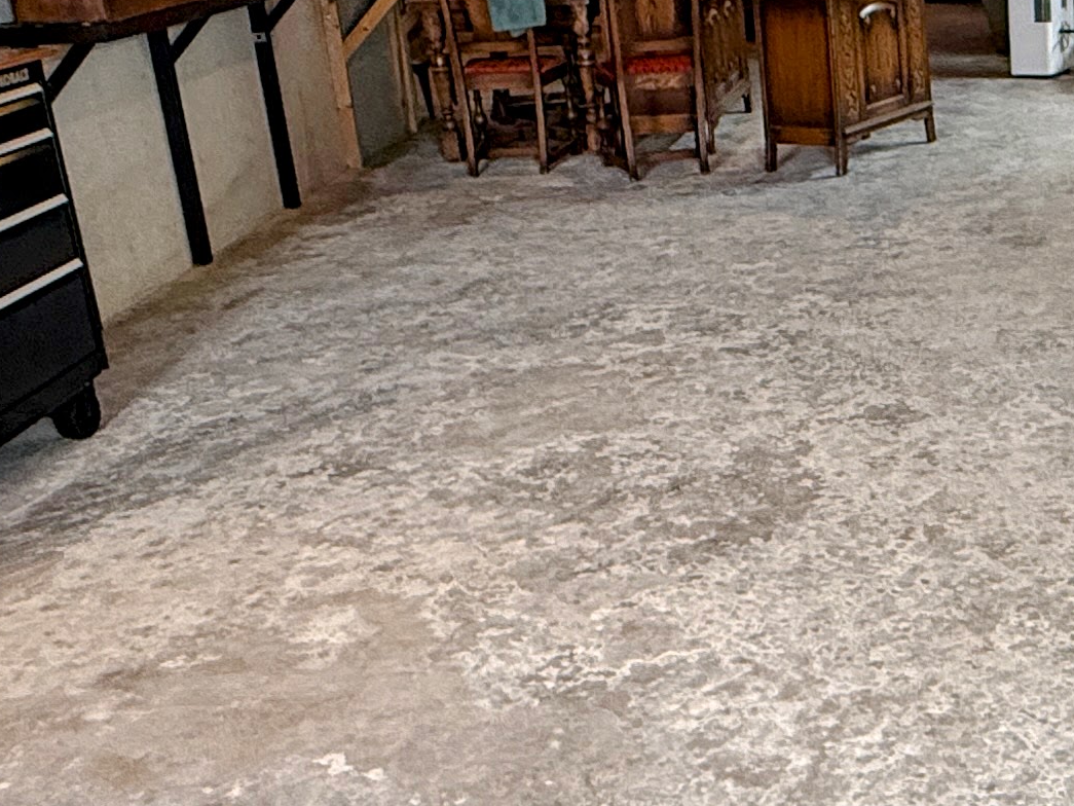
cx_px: 1038
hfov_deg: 33.0
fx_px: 1676
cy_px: 420
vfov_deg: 27.0
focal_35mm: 54
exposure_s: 1/60
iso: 320
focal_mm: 2.22
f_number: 2.2
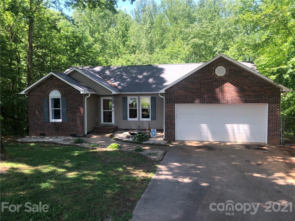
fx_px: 239
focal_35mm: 28
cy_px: 110
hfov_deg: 63.4
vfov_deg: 49.7
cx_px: 148
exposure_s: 1/457
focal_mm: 3.99
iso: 20
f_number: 1.8
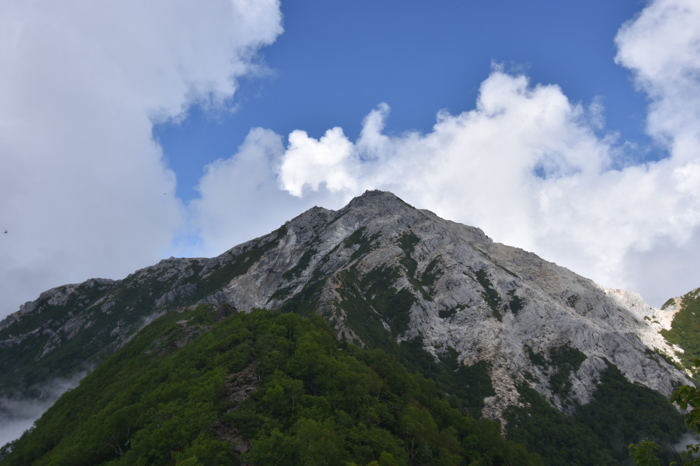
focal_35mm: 30
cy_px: 233
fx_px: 583
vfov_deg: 43.6
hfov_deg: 61.9
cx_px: 350
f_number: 9
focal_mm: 20
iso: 100
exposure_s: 1/320
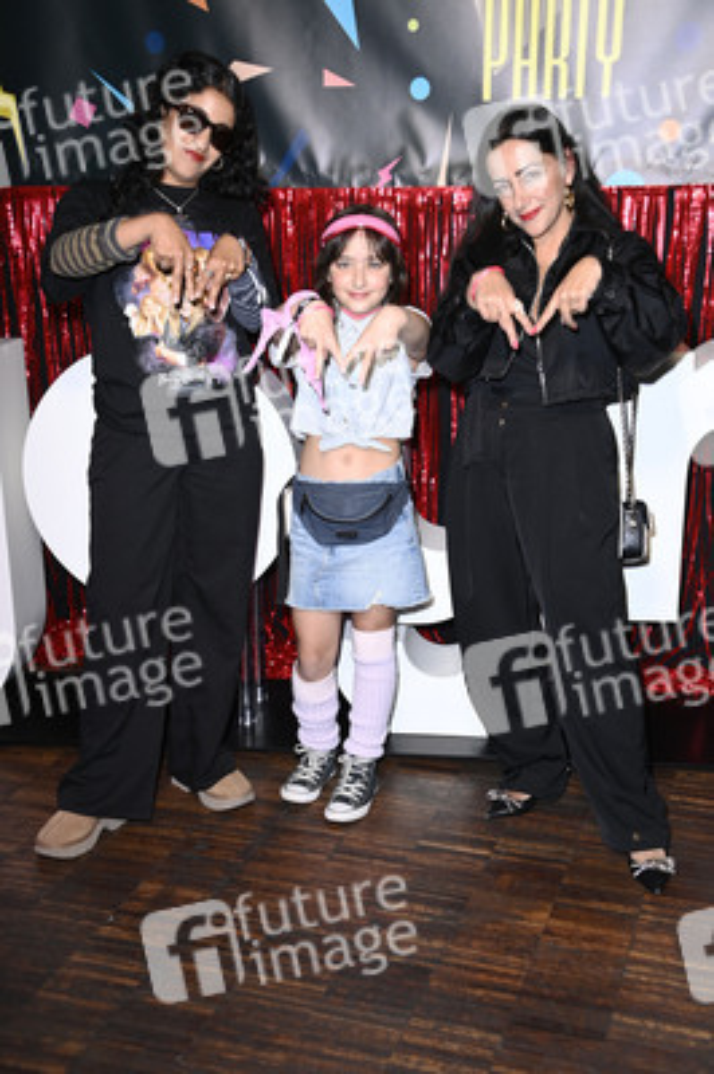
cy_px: 537
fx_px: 1311
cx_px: 357
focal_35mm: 44
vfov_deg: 44.5
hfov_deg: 30.5
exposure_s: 1/250
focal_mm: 44
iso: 2000
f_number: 5.6
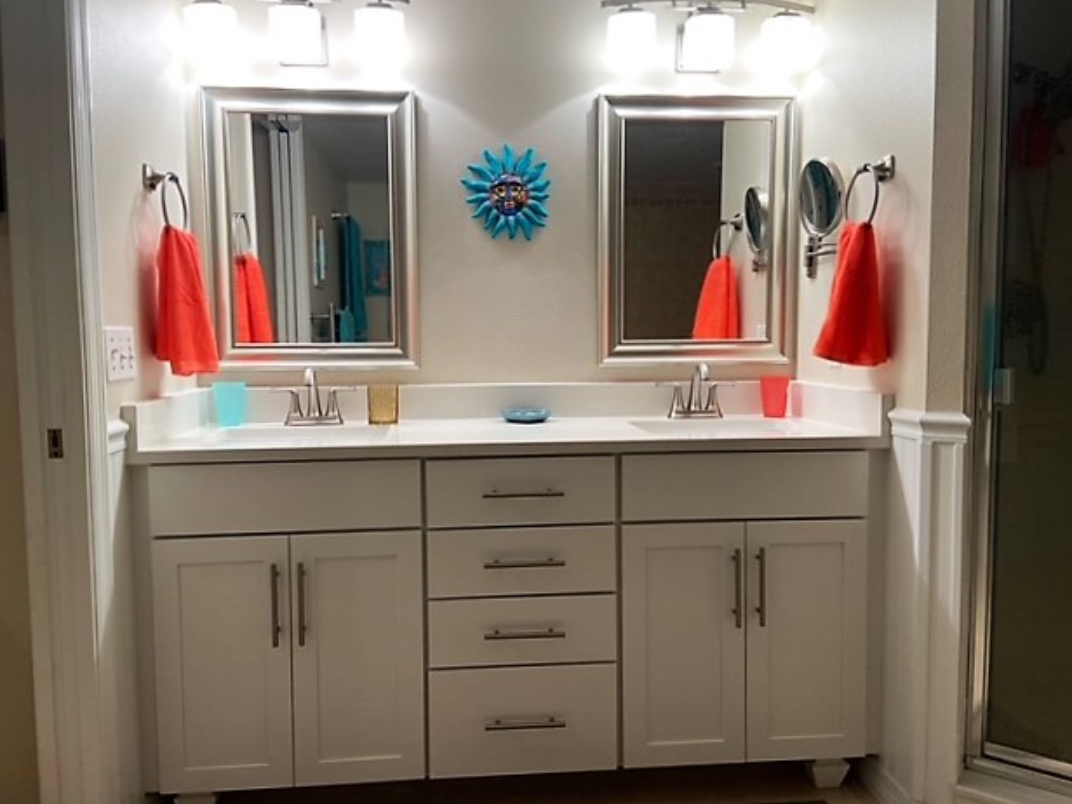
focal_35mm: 27
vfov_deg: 51.4
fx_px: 836
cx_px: 524
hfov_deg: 65.3
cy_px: 405
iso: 100
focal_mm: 4.25
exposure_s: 1/120
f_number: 1.8
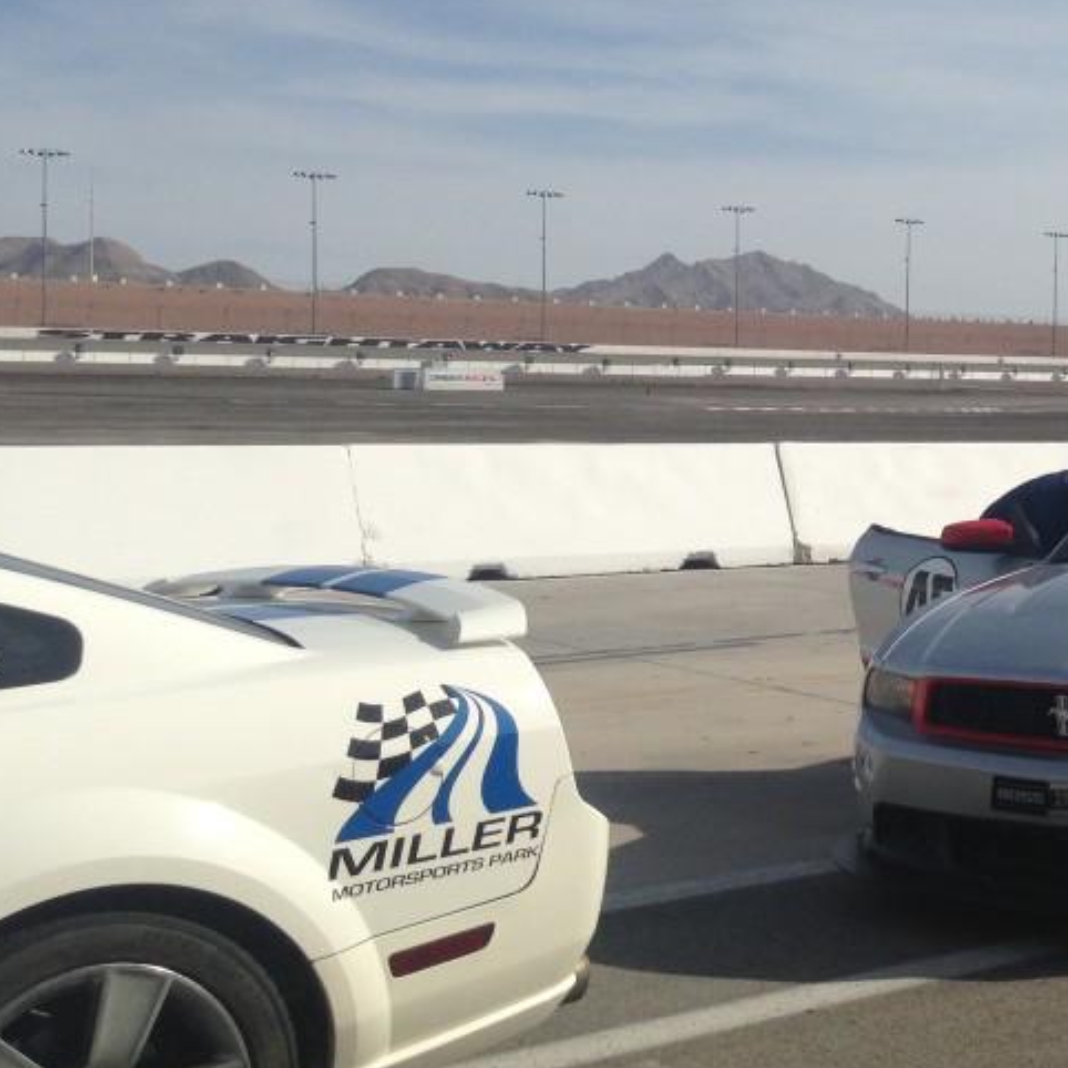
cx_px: 1121
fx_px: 2164
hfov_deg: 26.0
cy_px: 450
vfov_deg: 27.7
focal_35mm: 62
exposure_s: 1/3390
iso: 50
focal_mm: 4.12
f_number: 2.4
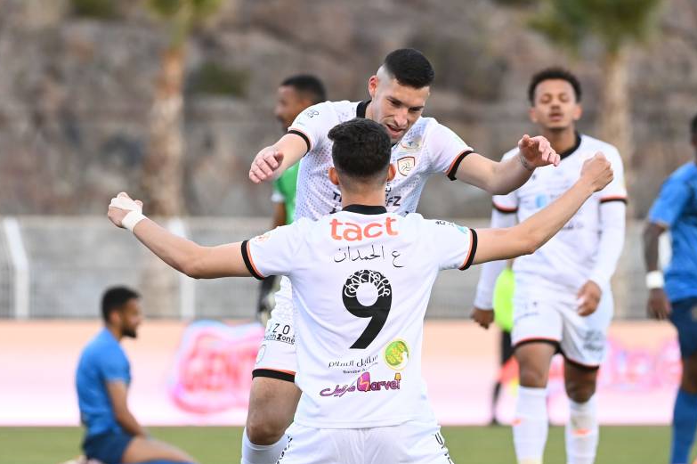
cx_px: 382
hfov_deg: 7.3
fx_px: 5437
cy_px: 296
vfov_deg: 4.9
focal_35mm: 281
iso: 2000
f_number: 4
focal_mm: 220
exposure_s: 1/1250
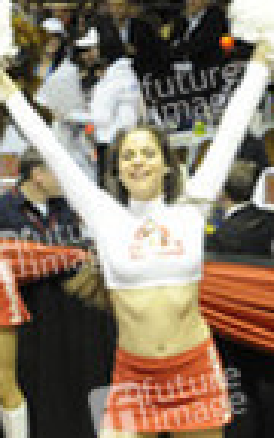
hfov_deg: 8.3
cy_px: 328
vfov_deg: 13.6
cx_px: -218
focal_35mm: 153
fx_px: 1828
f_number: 5.6
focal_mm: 48
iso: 2500
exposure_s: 1/80
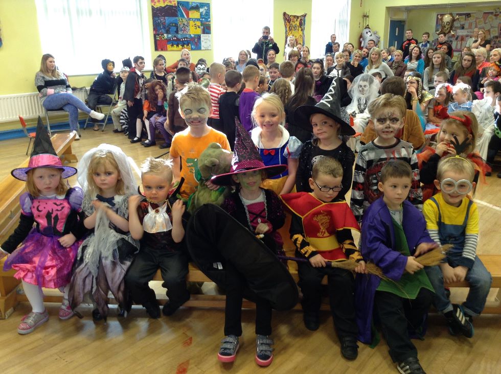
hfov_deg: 55.4
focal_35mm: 33
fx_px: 477
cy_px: 187
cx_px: 250
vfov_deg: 42.8
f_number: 2.4
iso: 50
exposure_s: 1/24
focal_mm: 3.3
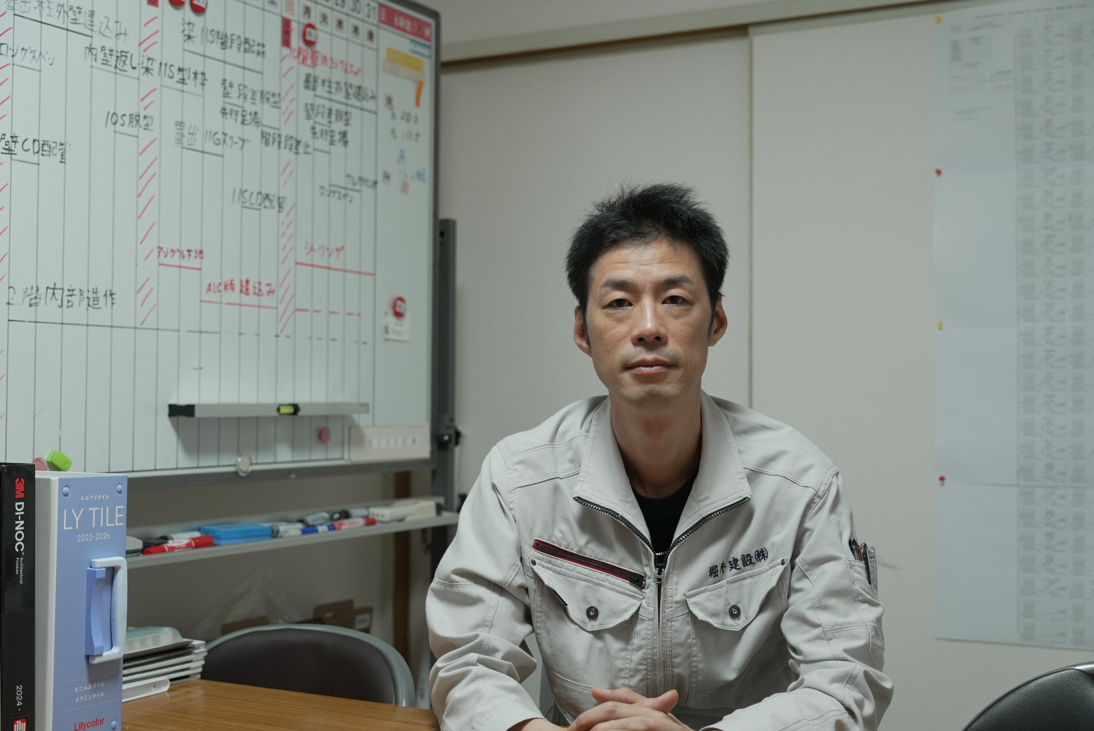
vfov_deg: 28.7
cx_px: 547
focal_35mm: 47
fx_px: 1429
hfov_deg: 41.9
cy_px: 366
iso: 640
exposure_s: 1/60
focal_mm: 47
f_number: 4
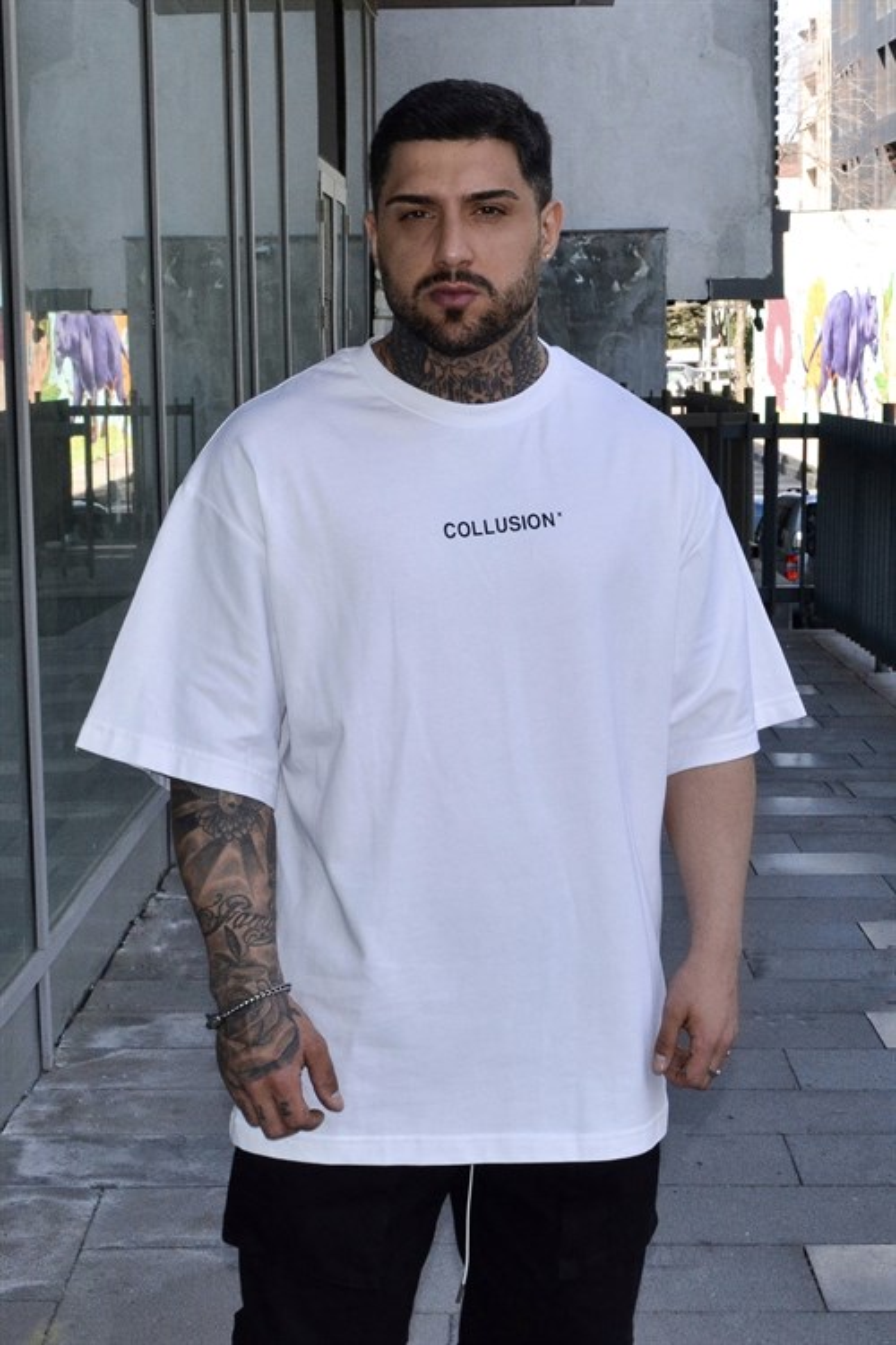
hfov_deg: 29.9
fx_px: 1680
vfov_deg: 43.6
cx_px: 448
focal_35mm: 45
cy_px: 672
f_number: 13
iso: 800
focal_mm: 30
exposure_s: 1/200
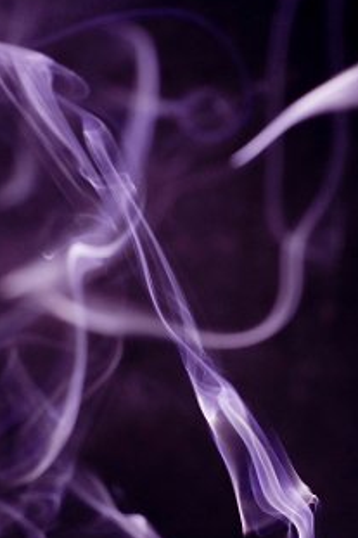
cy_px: 396
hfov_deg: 13.2
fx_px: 1538
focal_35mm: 103
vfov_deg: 19.7
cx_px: 268
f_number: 5.6
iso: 200
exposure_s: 1/60
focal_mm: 50
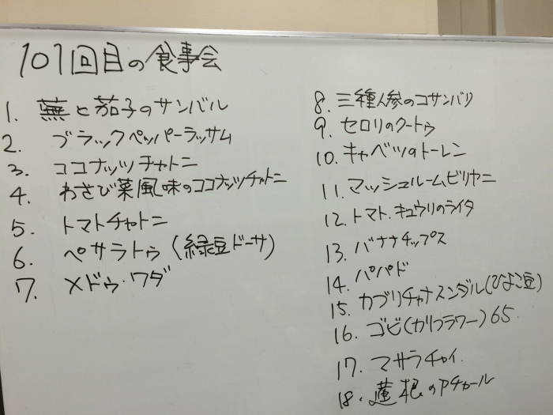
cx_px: 276
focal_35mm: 29
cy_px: 208
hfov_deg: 61.7
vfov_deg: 48.2
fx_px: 463
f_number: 2.2
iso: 50
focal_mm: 4.15
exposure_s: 1/60
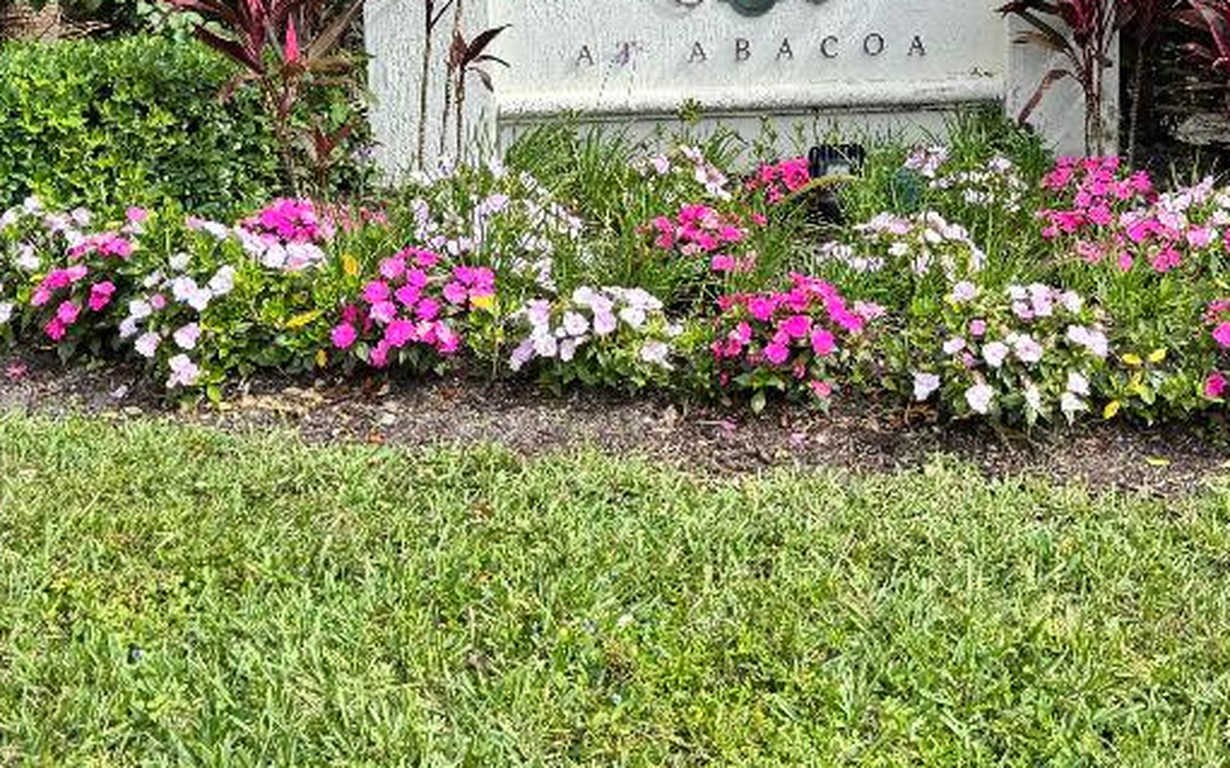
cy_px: 41
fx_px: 1709
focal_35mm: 51
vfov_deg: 24.4
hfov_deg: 39.0
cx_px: 850
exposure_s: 1/1637
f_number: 1.78
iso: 80
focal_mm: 6.76
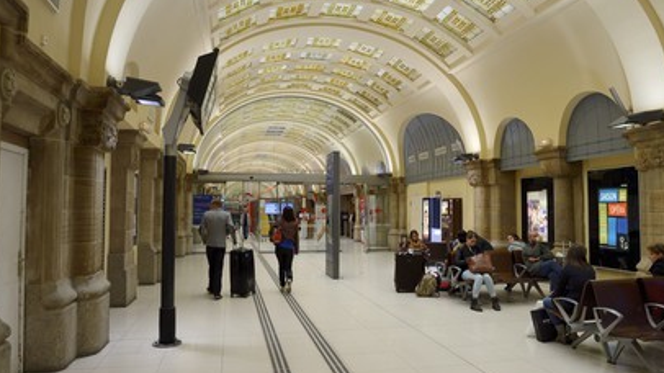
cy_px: 180
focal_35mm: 26
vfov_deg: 44.3
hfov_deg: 71.9
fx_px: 458
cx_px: 334
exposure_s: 1/50
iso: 800
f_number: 6.3
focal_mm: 24
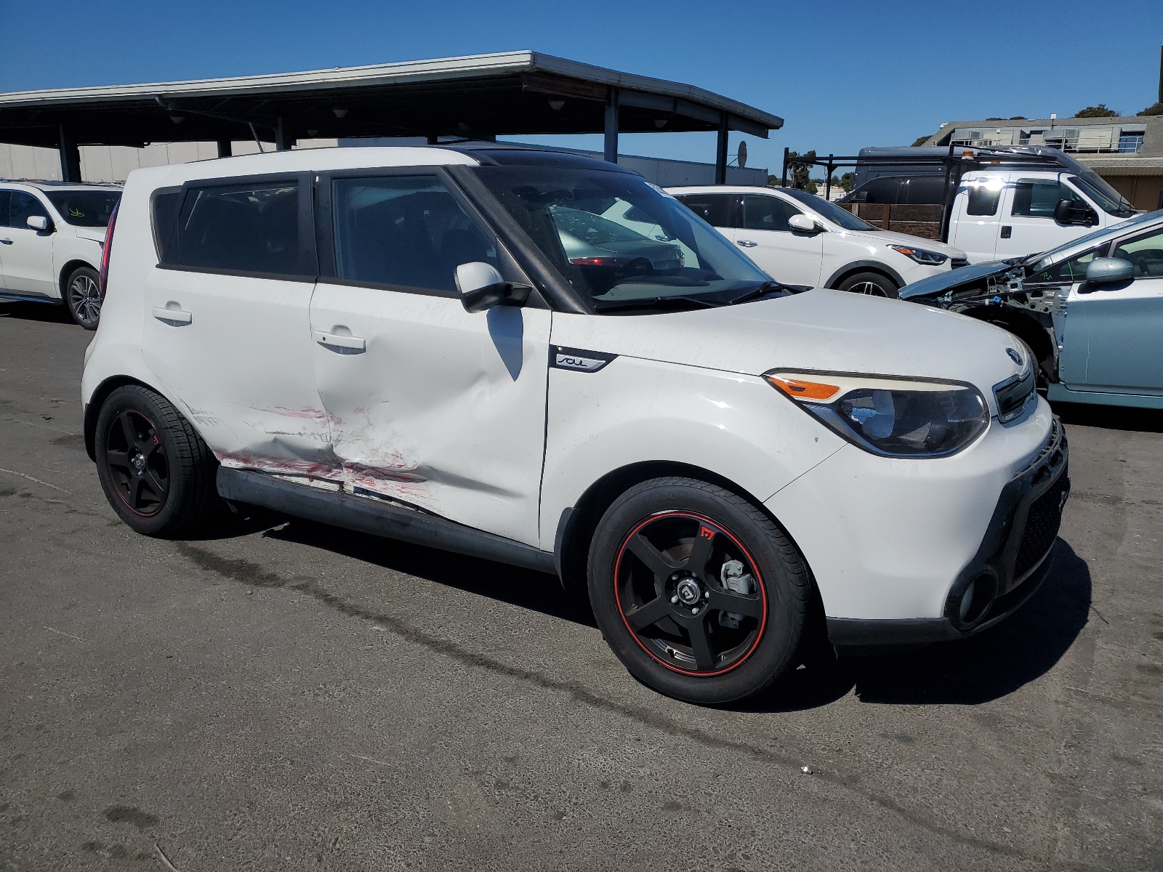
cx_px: 582
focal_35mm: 26
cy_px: 436
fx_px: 874
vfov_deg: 53.1
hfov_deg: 67.3
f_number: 1.5
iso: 52
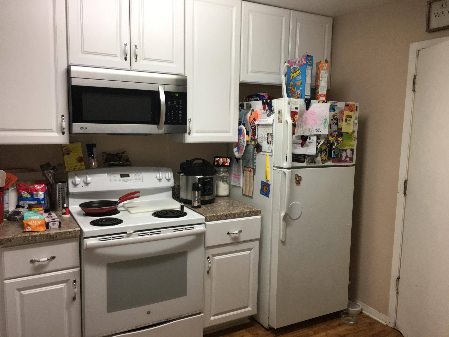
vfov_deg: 48.2
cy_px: 168
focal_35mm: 29
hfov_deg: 61.7
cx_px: 224
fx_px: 376
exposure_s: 1/30
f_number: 2.2
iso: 100
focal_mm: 4.15
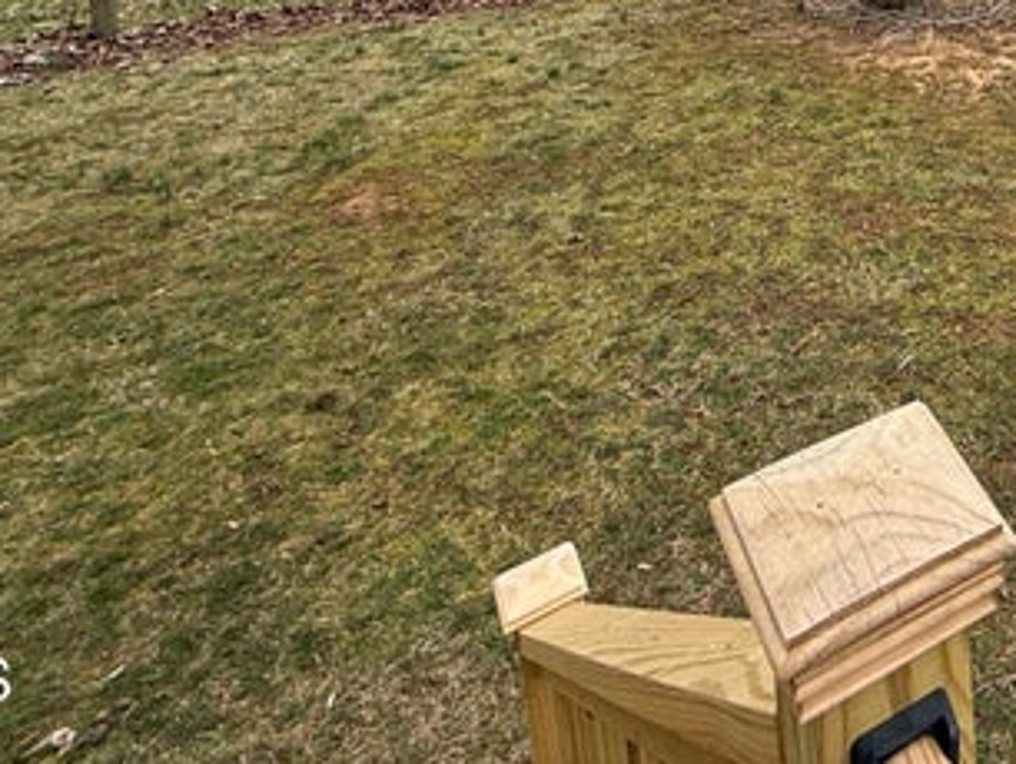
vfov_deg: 28.5
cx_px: 1167
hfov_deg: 38.0
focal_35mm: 39
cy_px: -286
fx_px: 1146
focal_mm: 2.22
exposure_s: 1/574
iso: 50
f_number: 2.2
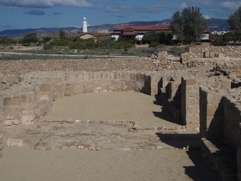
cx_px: 120
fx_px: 432
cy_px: 90
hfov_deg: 31.2
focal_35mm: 62
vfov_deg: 23.7
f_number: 8
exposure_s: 1/640
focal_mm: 13.2
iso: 100
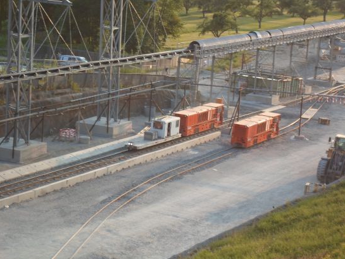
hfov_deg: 17.7
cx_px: 173
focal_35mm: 111
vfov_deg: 13.3
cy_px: 130
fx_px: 1107
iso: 100
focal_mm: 19.8
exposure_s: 1/60
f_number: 5.7
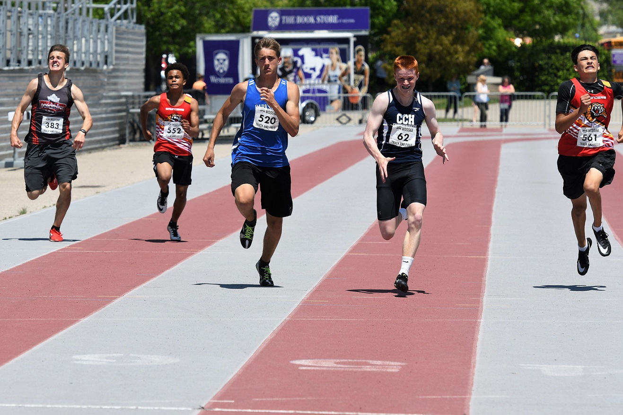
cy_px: 208
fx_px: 3764
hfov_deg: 9.5
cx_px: 312
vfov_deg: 6.3
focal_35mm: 218
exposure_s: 1/1000
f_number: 5.6
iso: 140
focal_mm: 145
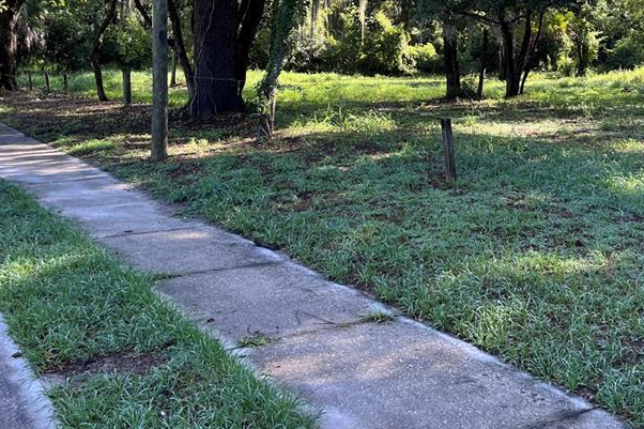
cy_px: 53
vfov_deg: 28.3
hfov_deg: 42.5
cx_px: 387
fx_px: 823
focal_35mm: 46
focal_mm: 5.1
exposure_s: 1/235
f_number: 1.6
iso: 40
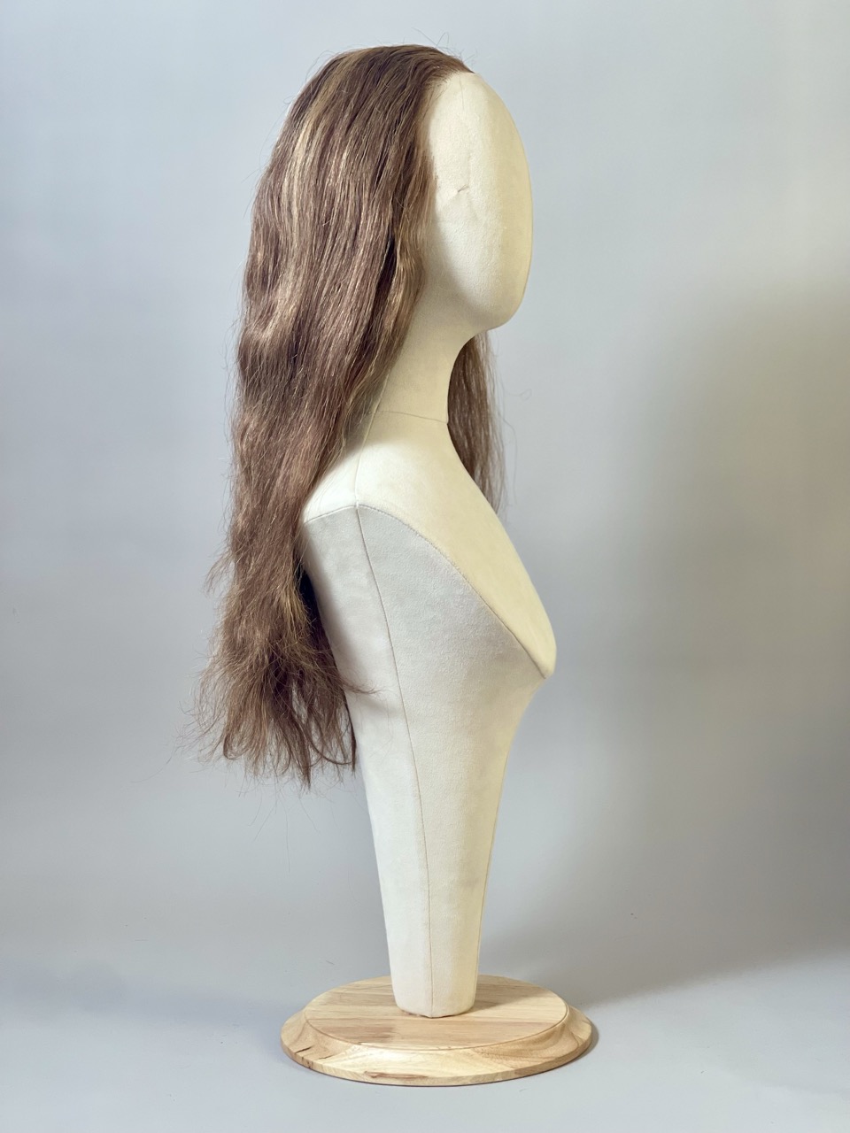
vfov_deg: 30.3
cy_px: 566
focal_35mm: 64
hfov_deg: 22.9
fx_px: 2095
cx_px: 425
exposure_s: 1/121
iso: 80
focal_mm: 7.5
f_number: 2.2
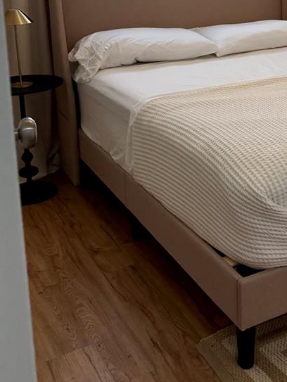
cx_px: 305
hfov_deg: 25.8
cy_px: 46
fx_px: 585
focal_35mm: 53
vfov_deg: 34.3
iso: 200
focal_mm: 6.76
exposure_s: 1/232
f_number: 1.78
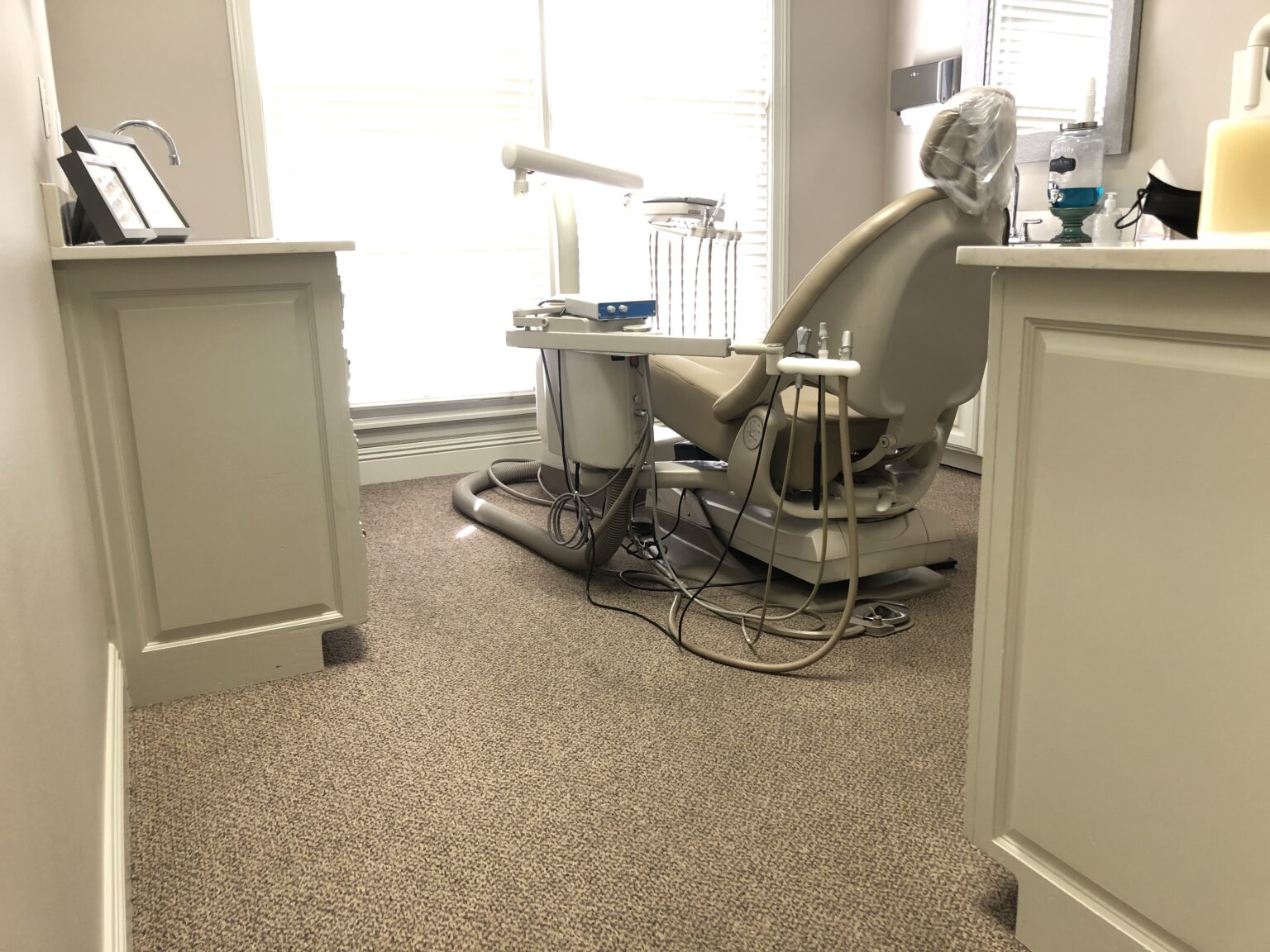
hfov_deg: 63.4
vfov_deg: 49.7
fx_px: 1027
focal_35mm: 28
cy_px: 476
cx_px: 635
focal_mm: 3.99
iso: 50
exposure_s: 1/17
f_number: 1.8
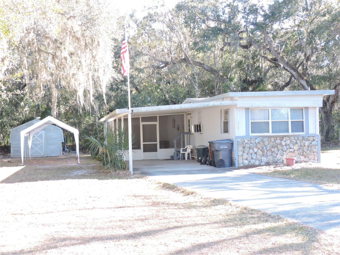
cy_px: 128
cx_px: 170
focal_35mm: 50
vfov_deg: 29.1
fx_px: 491
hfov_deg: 38.2
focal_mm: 8.9
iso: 720
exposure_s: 1/320
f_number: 3.6
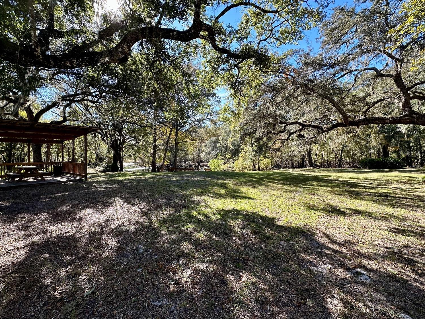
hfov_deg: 98.0
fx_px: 184
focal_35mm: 15
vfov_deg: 81.7
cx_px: 198
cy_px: 153
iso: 40
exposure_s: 1/284
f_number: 2.2
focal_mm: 2.22
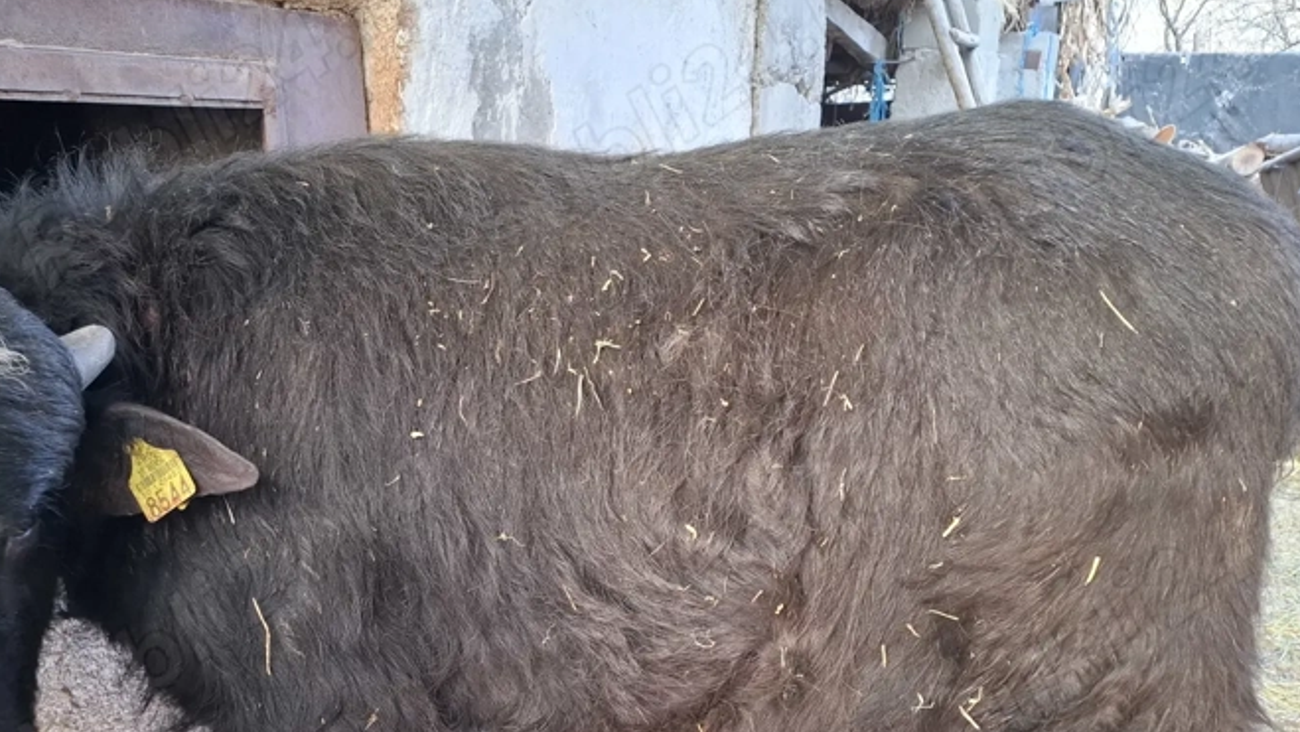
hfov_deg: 52.0
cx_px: 456
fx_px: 1310
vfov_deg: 30.0
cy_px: 645
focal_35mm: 38
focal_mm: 5.54
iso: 100
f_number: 1.8
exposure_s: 1/100
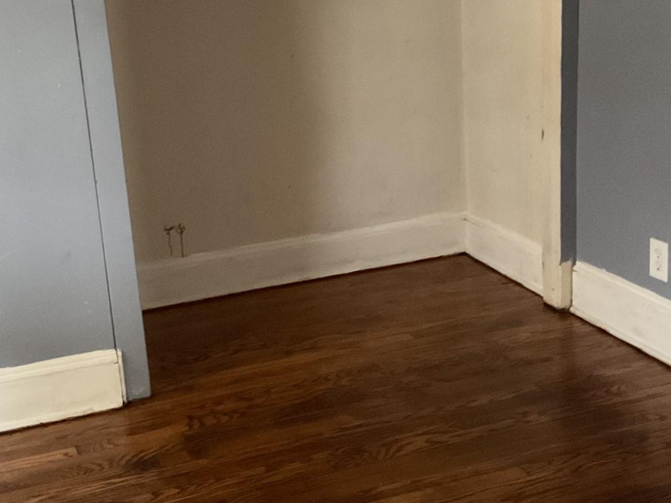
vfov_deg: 26.5
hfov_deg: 34.8
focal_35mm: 55
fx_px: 1066
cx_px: 270
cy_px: 181
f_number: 1.8
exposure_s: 1/30
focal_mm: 3
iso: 400
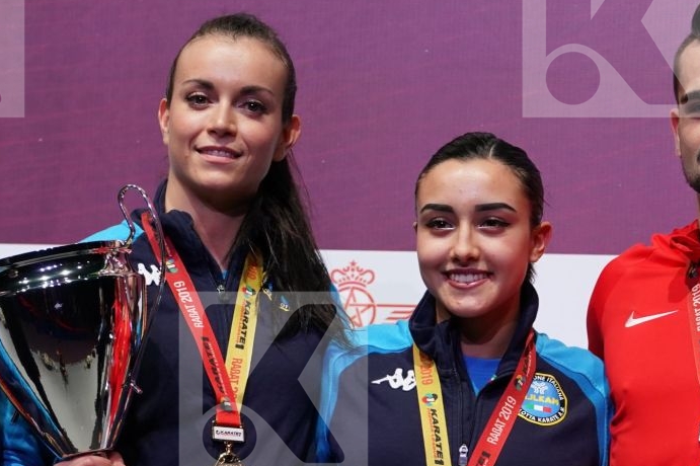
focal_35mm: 318
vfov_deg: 4.3
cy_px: 384
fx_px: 6180
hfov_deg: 6.5
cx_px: 617
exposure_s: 1/250
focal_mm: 122
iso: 1000
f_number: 3.5
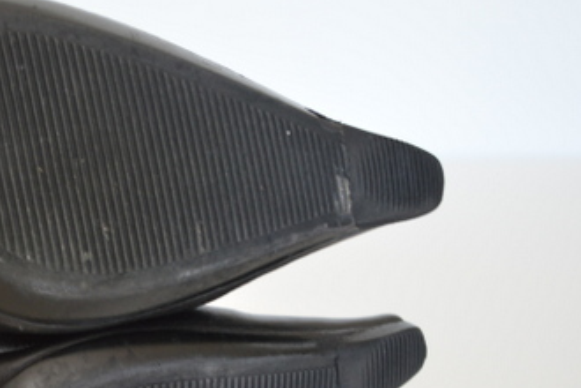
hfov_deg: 27.4
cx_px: 18
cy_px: 344
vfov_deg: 19.1
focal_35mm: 70
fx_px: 1130
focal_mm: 22
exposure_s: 1/50
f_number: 3.8
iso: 400
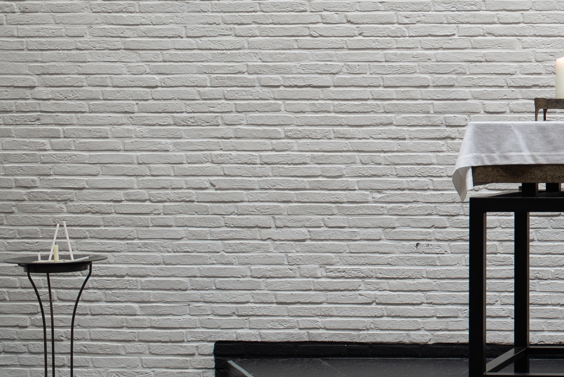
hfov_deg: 17.0
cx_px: 847
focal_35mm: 109
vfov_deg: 12.6
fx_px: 1708
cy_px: 106
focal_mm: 35
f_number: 2.8
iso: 100
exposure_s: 1/60
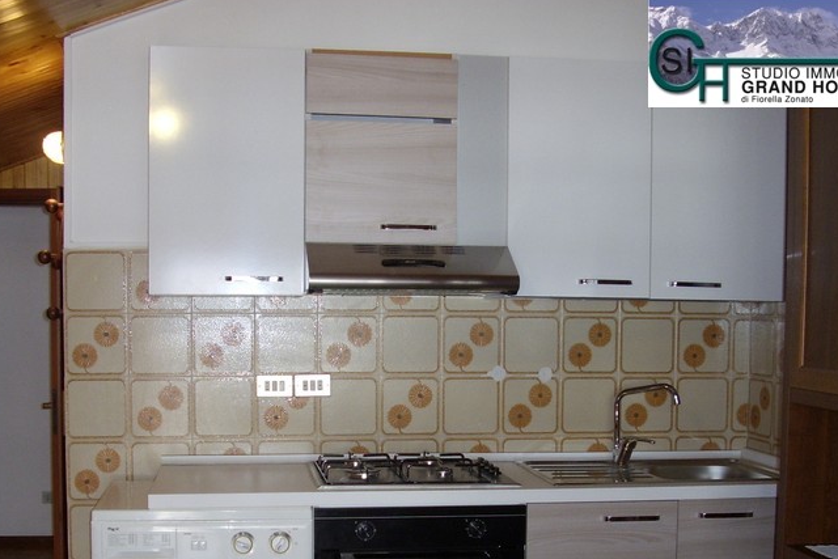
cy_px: 388
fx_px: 908
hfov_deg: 49.5
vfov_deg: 33.8
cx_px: 384
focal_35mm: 39
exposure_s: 1/30
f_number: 2.9
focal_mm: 5.8
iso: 141
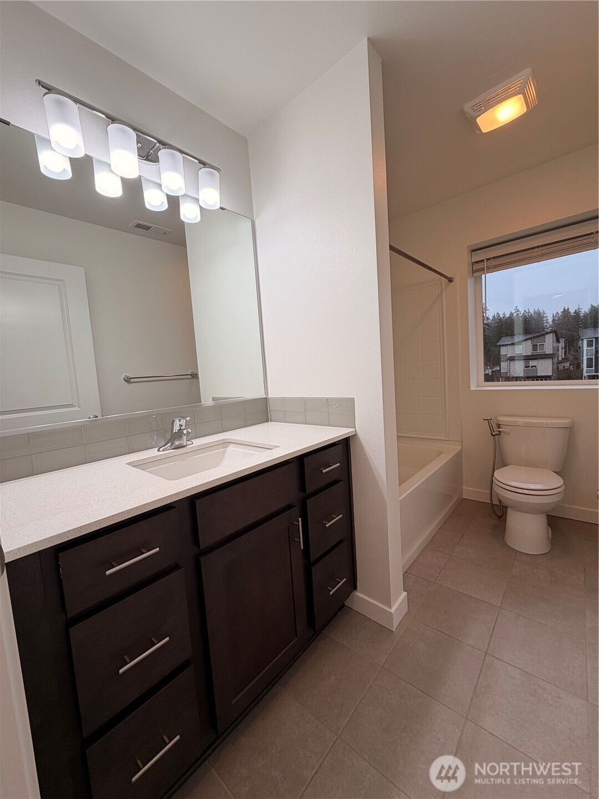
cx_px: 300
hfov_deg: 85.7
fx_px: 323
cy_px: 400
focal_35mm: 14
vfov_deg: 102.1
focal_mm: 2.22
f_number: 2.2
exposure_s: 1/120
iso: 64
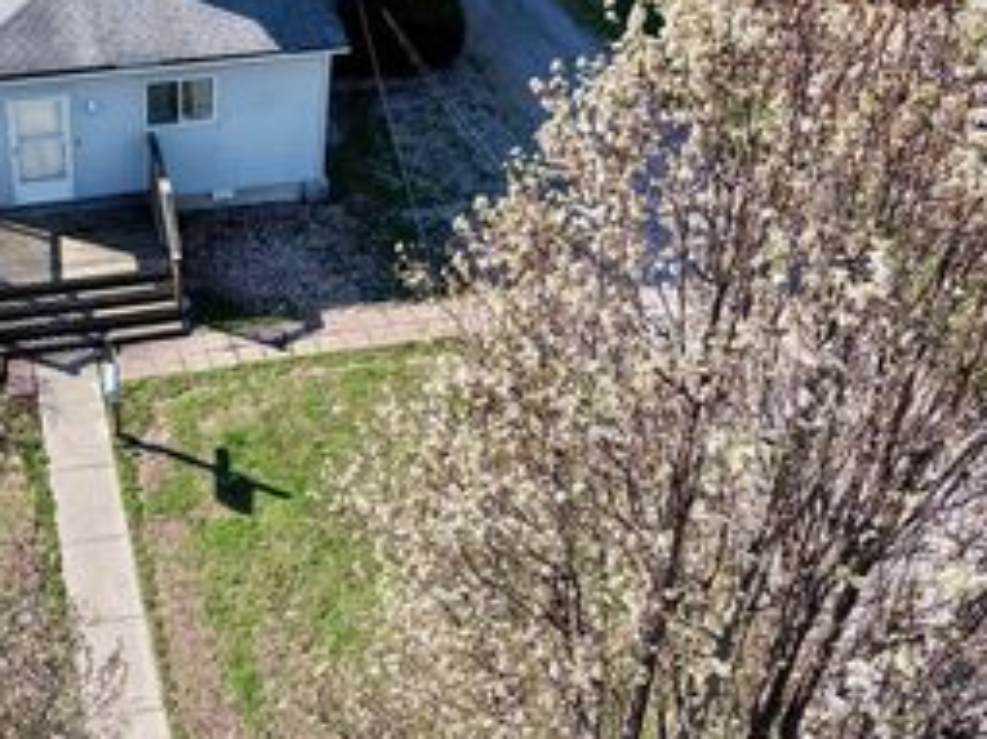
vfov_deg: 29.9
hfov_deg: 38.5
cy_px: 114
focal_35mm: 47
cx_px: 159
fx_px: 1339
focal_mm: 8.67
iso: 100
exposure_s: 1/1250
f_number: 1.8
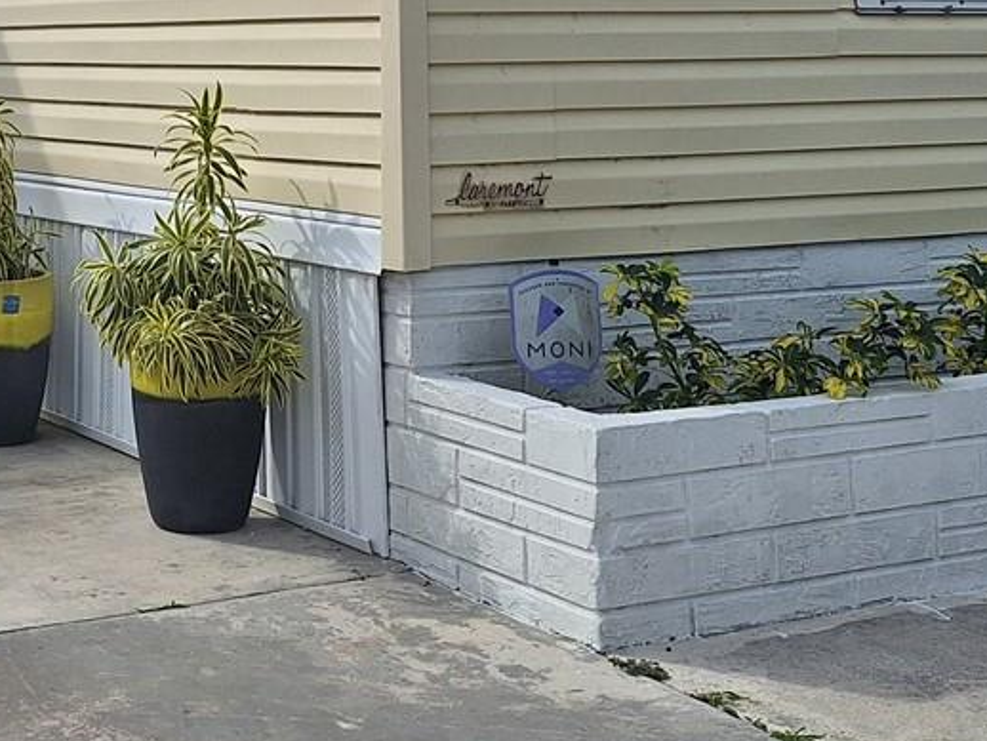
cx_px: 221
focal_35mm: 71
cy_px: -110
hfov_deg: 26.9
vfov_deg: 19.7
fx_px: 2025
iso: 40
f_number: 1.8
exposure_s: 1/4854
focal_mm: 5.54
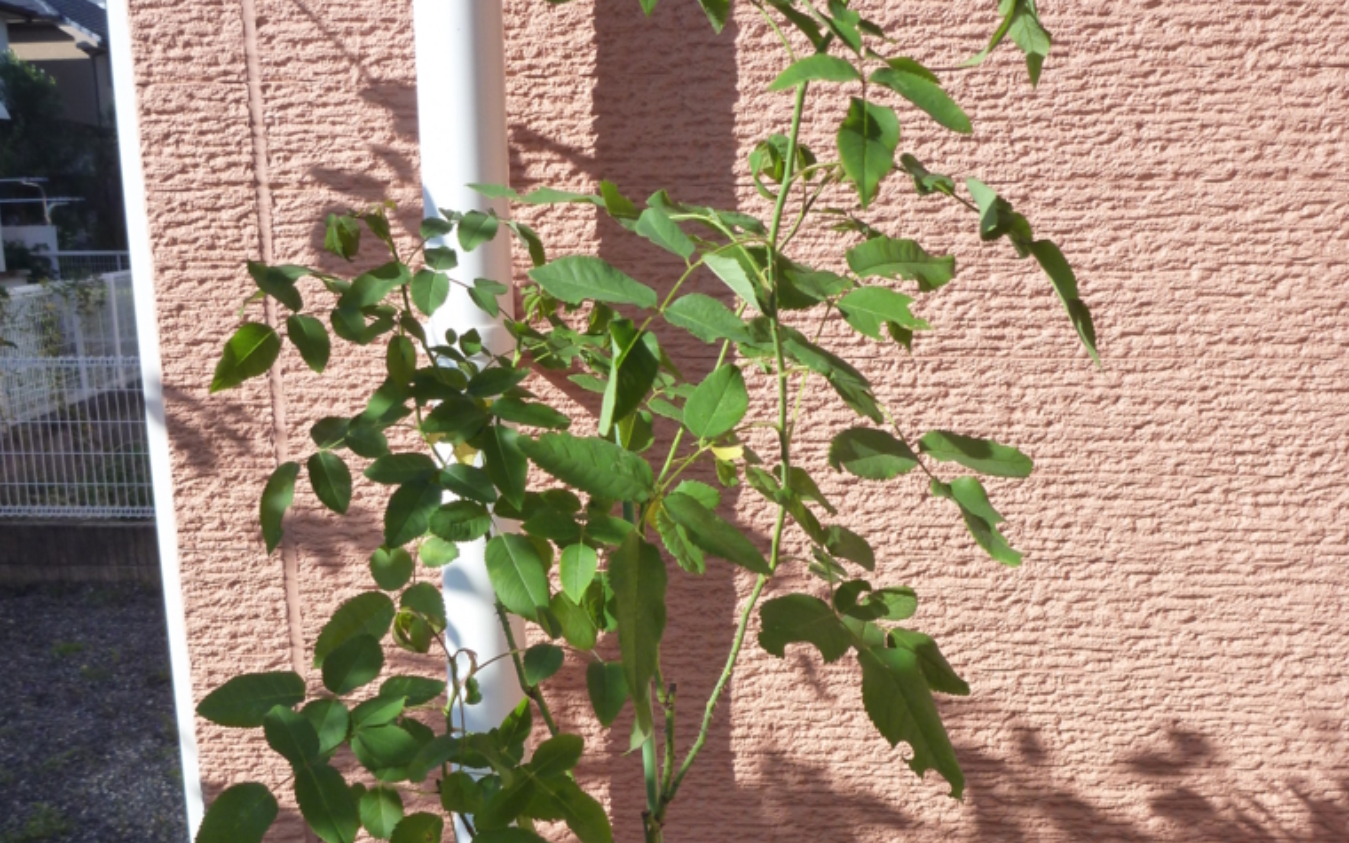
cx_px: 680
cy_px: 571
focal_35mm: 40
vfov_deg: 31.7
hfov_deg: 49.3
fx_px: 1471
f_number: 3.3
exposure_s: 1/500
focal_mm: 4.9
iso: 125
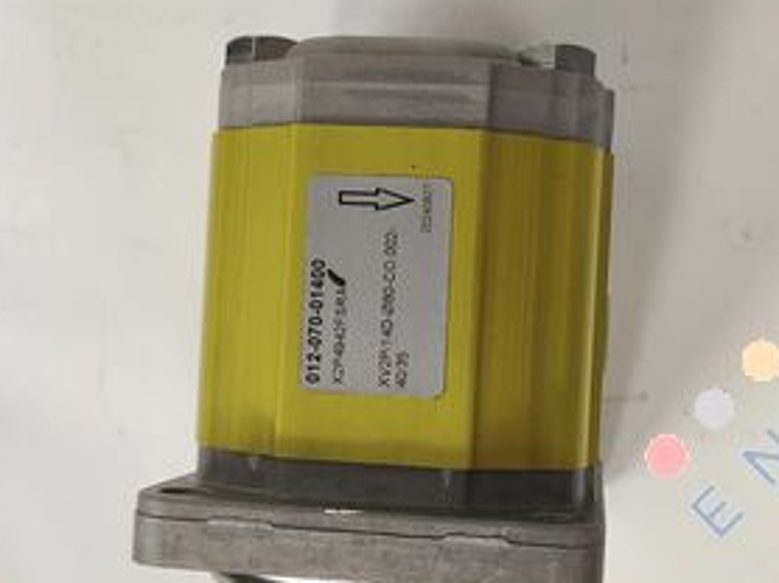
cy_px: 331
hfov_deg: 41.8
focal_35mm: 45
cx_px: 482
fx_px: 1012
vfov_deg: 32.1
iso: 460
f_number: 1.89
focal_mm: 5.43
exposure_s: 1/50
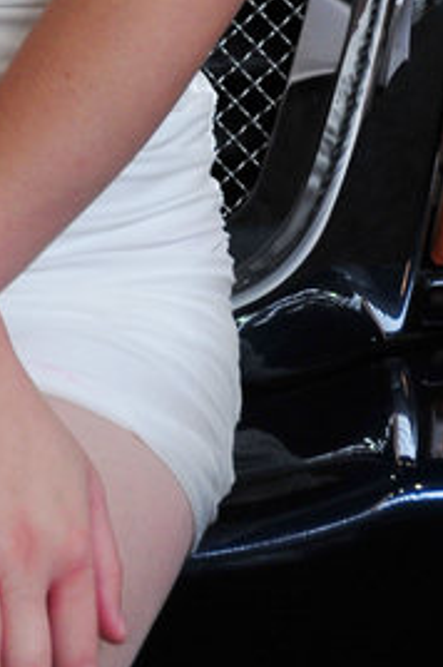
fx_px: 3942
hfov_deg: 6.3
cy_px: -455
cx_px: -236
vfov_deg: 9.3
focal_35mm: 213
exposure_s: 1/30
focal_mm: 38
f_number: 5.6
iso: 450
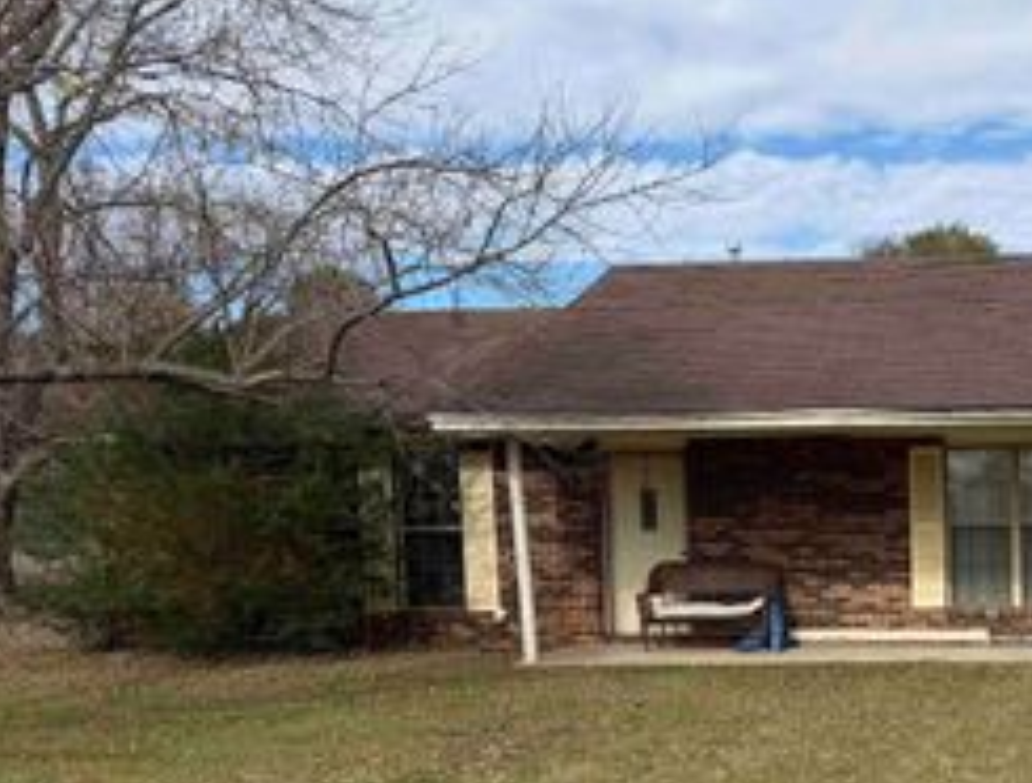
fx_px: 1467
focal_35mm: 49
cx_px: 1028
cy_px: 642
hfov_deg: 35.2
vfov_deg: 29.1
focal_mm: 6.76
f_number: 1.78
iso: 80
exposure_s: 1/5000
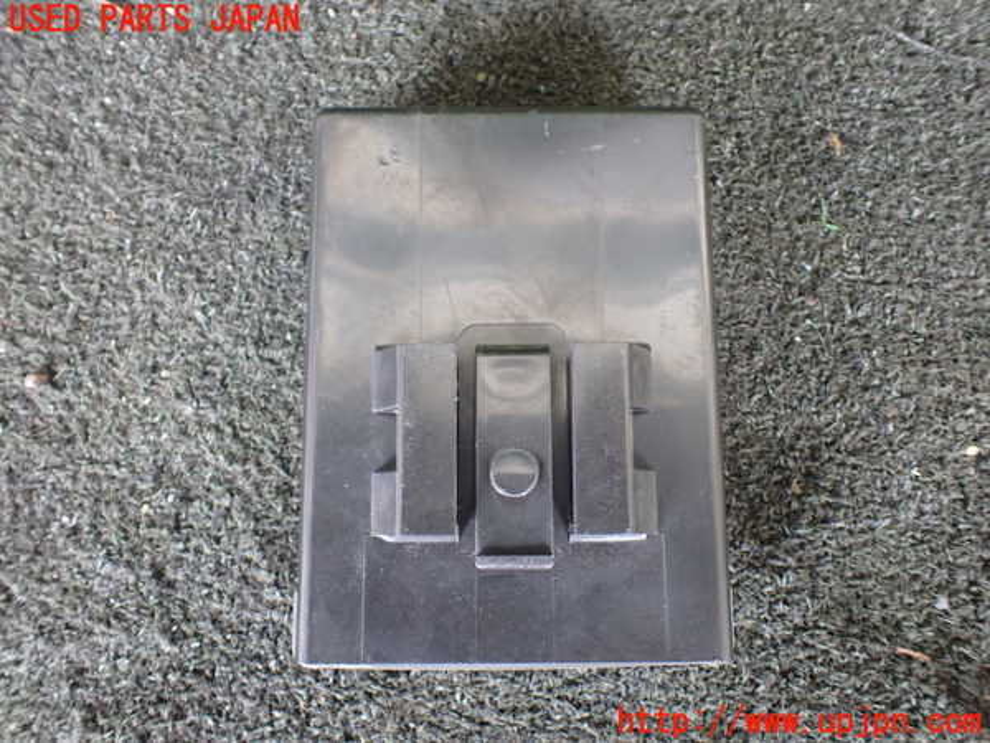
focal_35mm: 30
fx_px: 858
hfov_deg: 60.0
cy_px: 372
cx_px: 495
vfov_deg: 46.8
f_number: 2.3
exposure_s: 1/60
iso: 800
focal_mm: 5.4
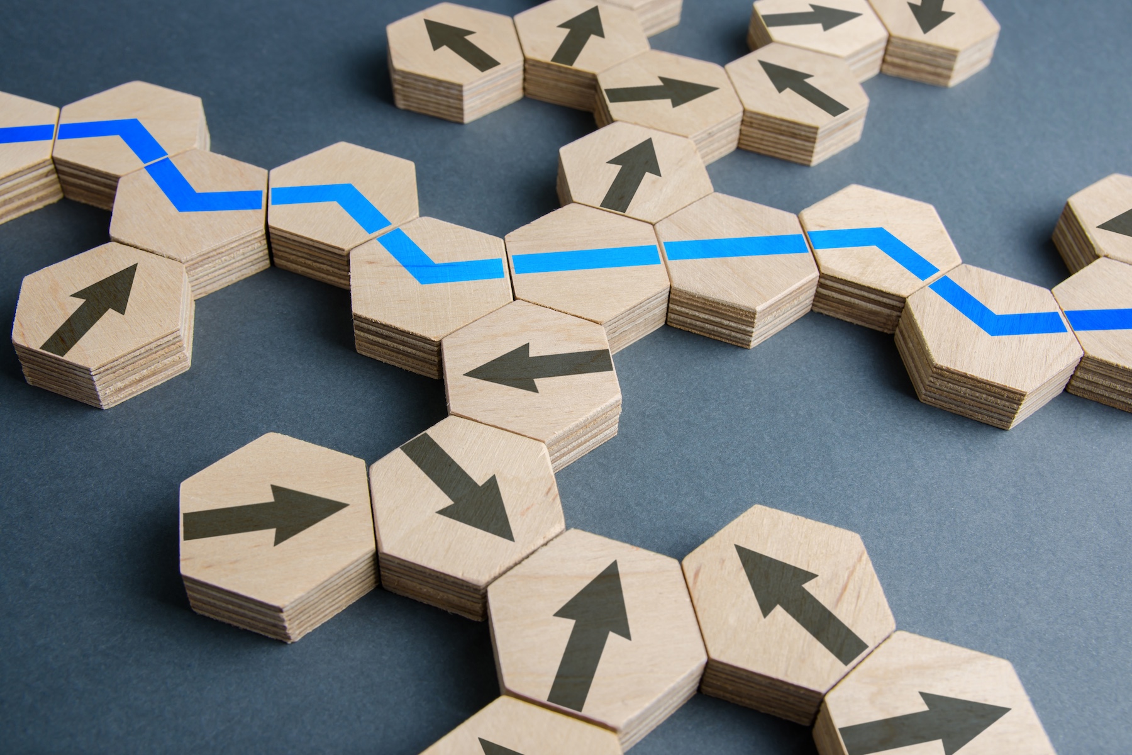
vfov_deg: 33.0
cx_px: 566
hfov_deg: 47.9
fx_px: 1273
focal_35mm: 40
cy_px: 378
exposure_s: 1/200
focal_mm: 27
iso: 100
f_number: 8
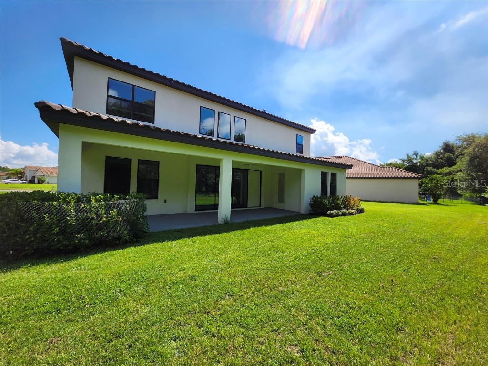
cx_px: 244
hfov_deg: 106.2
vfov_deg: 89.9
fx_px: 183
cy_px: 183
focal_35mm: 13
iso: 40
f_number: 2.2
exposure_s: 1/2169
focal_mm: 1.74
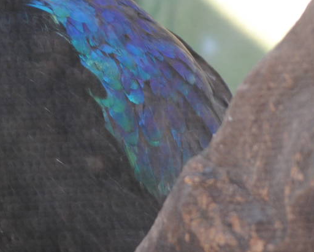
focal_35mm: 405
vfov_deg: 3.8
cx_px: 66
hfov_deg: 4.8
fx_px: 3765
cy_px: 97
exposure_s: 1/60
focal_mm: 92
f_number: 4.5
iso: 200
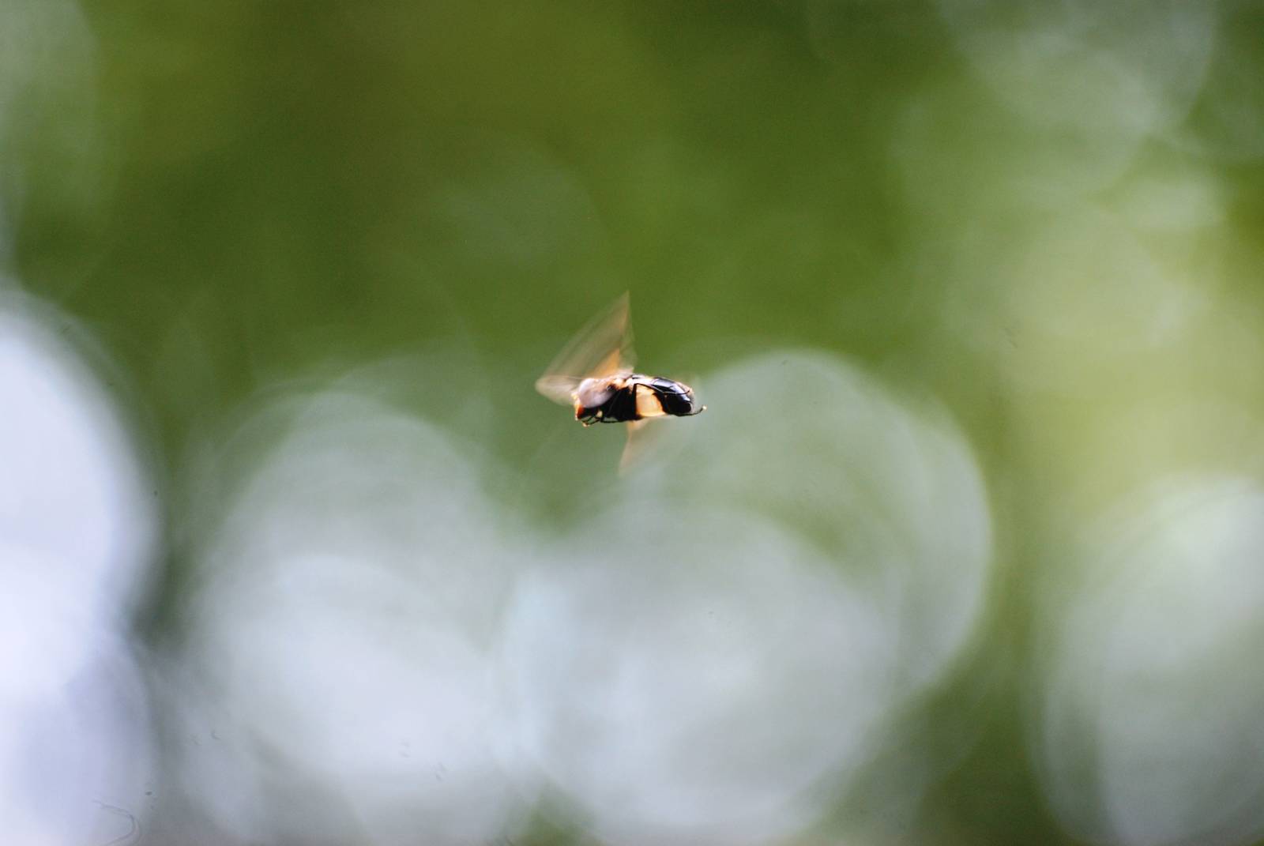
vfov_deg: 4.7
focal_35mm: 292
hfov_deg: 7.0
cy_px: 423
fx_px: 10282
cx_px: 632
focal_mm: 195
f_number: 5
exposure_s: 1/80
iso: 400
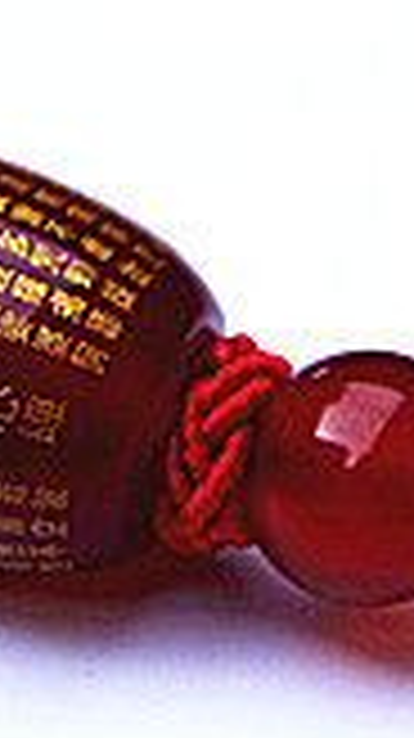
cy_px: 86
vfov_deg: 8.0
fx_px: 5252
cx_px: 248
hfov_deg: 4.5
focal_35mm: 269
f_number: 5.6
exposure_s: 1/500
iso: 200
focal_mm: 35
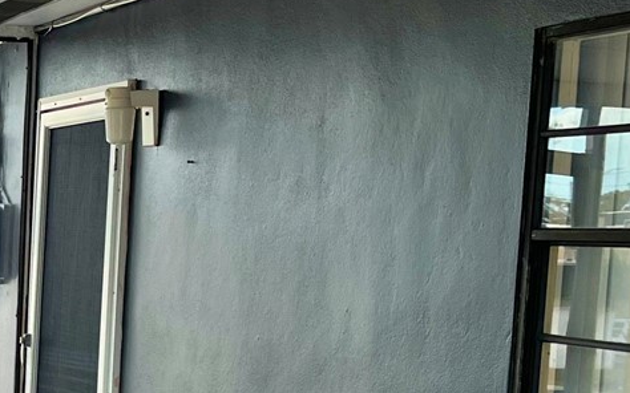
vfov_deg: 13.8
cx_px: -132
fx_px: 1596
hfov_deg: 20.8
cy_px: 417
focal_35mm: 93
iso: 50
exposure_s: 1/384
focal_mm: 5.1
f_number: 1.6
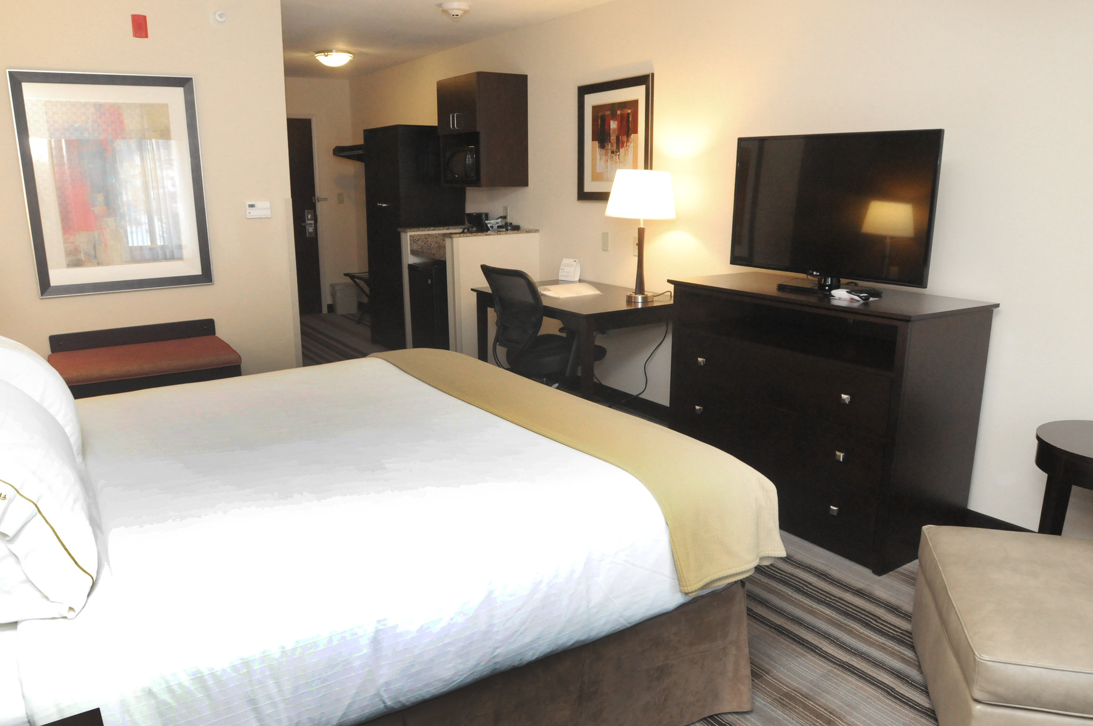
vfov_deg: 50.3
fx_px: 773
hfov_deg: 70.5
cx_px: 546
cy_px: 363
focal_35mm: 26
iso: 1600
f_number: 6.3
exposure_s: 1/60
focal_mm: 17
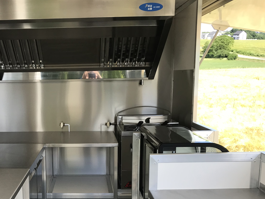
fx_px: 390
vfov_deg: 27.6
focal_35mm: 51
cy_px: 175
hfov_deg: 36.9
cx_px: 79
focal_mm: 3.99
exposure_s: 1/529
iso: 20
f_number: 1.8
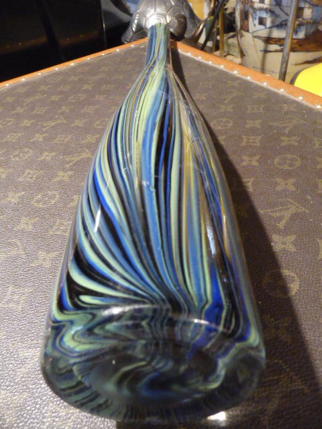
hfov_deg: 49.7
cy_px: 214
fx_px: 347
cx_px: 161
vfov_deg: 63.4
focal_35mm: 28
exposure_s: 1/15
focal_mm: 4.7
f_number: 3.3
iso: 800
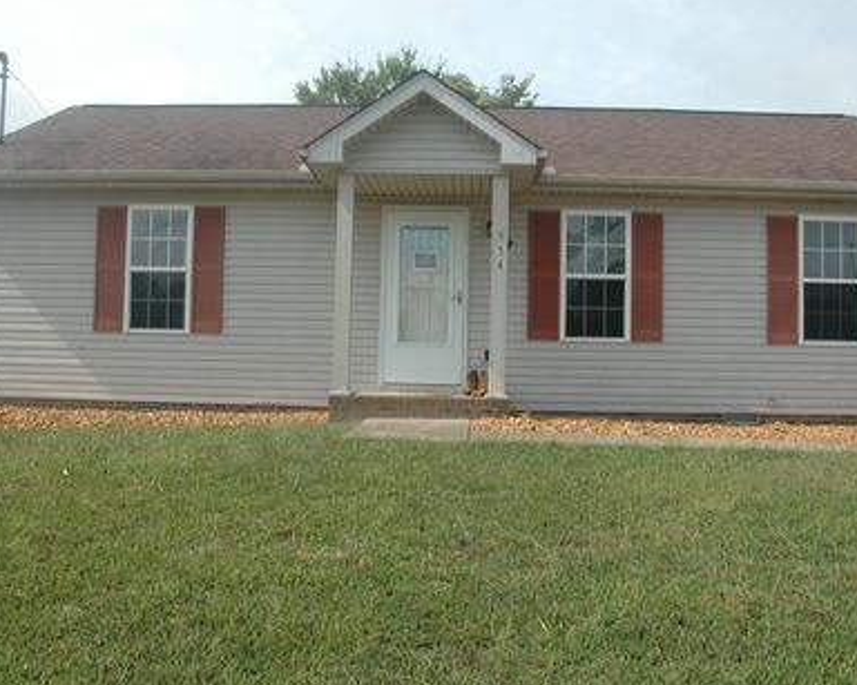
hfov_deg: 54.2
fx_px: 837
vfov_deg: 44.5
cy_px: 327
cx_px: 437
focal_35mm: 33
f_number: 9
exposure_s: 1/320
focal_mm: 18
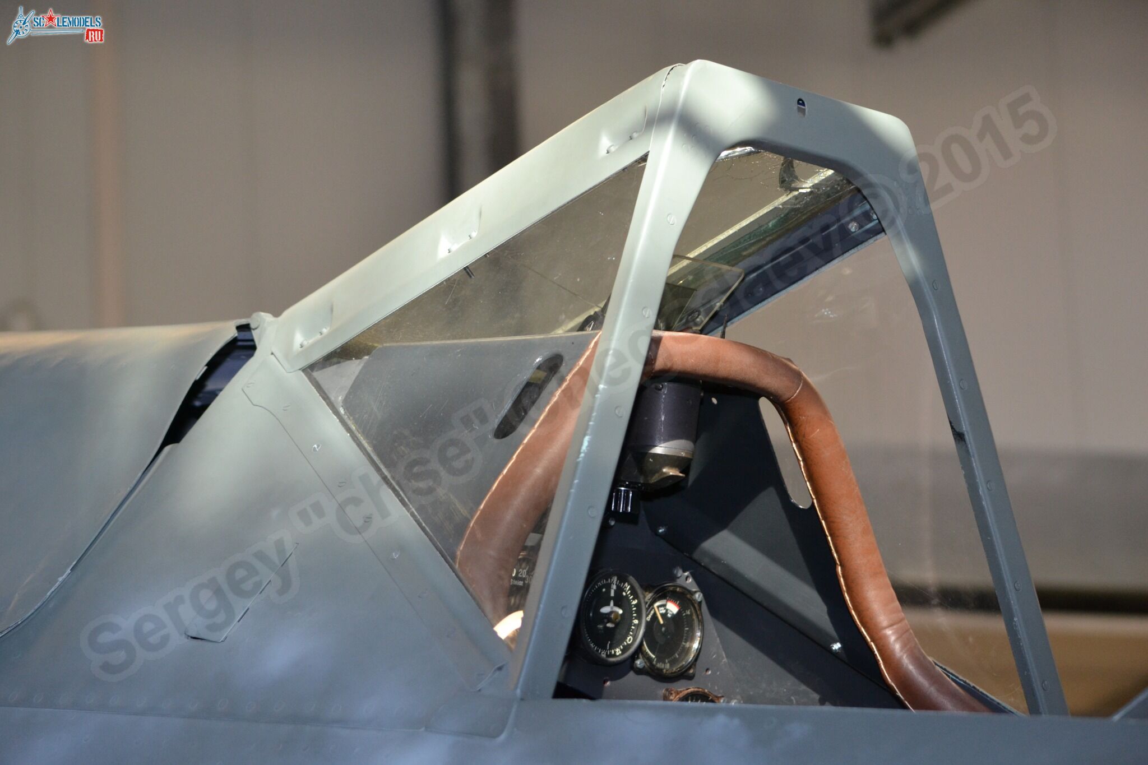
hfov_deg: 17.5
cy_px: 382
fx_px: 3730
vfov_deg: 11.7
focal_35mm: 117
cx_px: 574
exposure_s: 1/60
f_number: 4.5
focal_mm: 78
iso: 1000
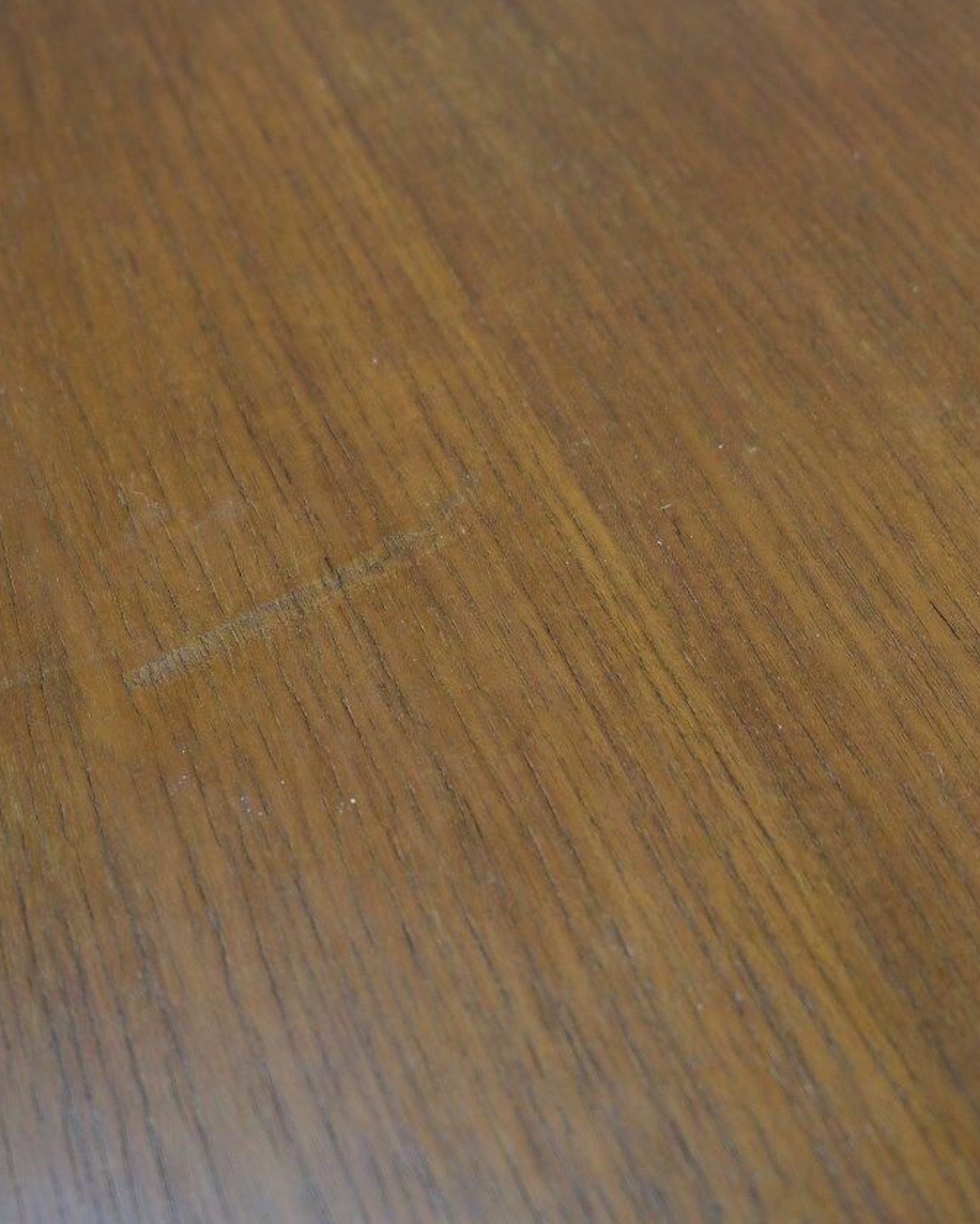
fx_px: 1703
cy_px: 615
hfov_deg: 31.7
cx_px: 279
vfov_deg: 39.5
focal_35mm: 47
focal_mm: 22.3
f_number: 3.2
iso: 500
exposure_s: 1/30
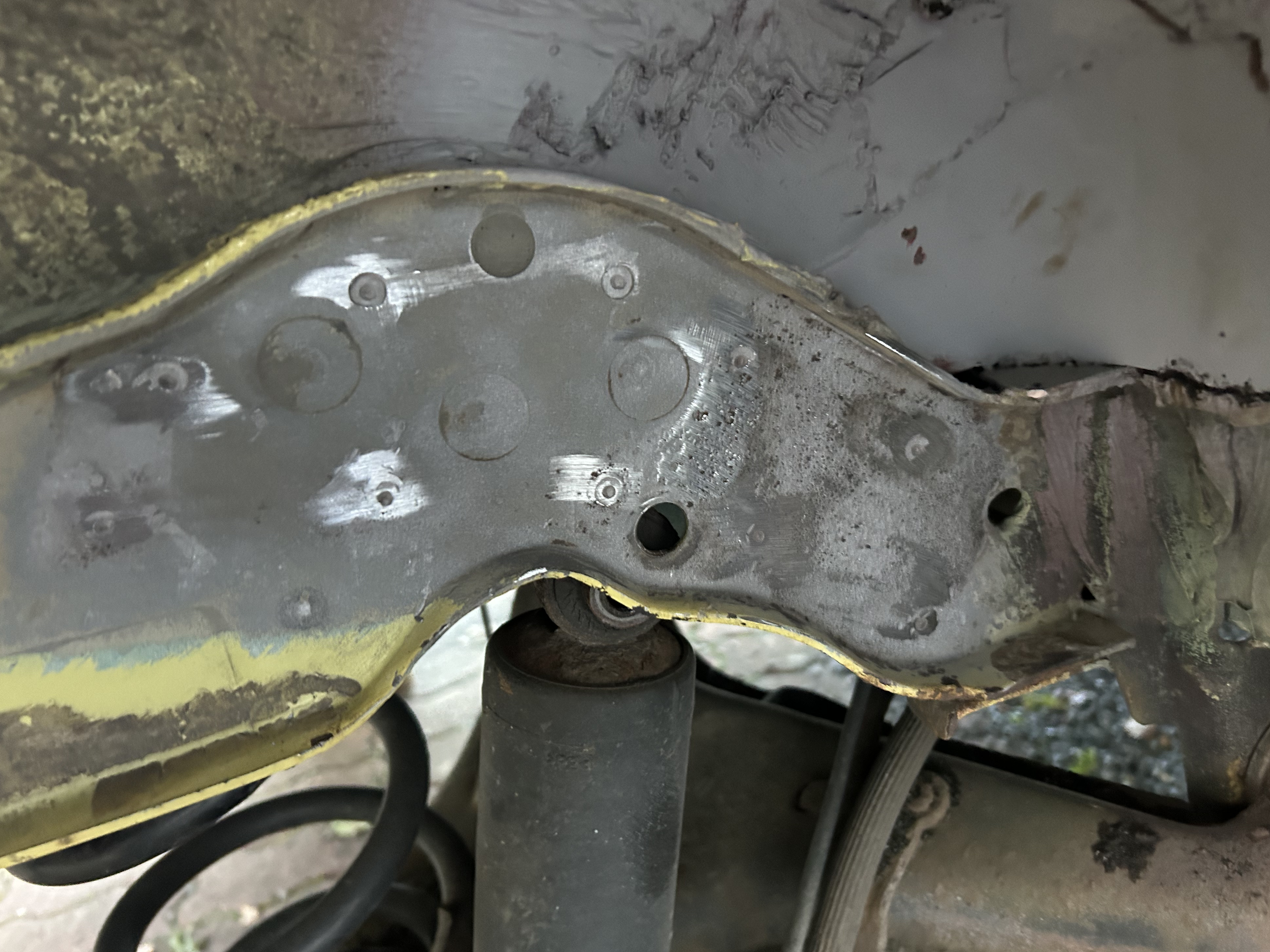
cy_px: 481
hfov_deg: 65.3
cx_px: 623
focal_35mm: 27
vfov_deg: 51.4
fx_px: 991
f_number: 1.5
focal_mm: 5.7
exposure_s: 1/36
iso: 640
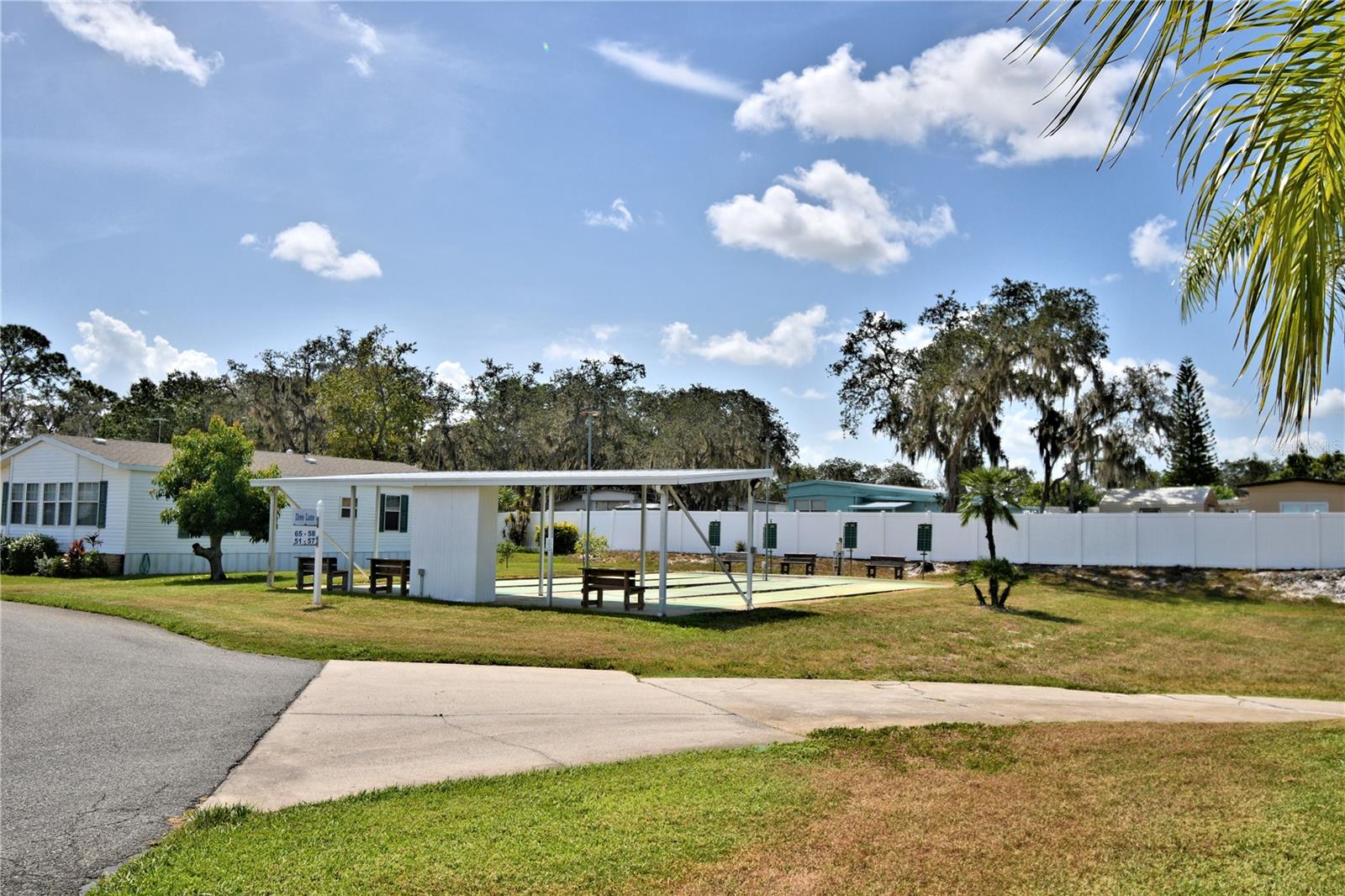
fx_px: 1121
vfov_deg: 43.6
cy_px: 448
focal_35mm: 30
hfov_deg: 61.9
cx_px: 672
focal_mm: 20
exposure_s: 1/1250
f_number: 5.6
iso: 100
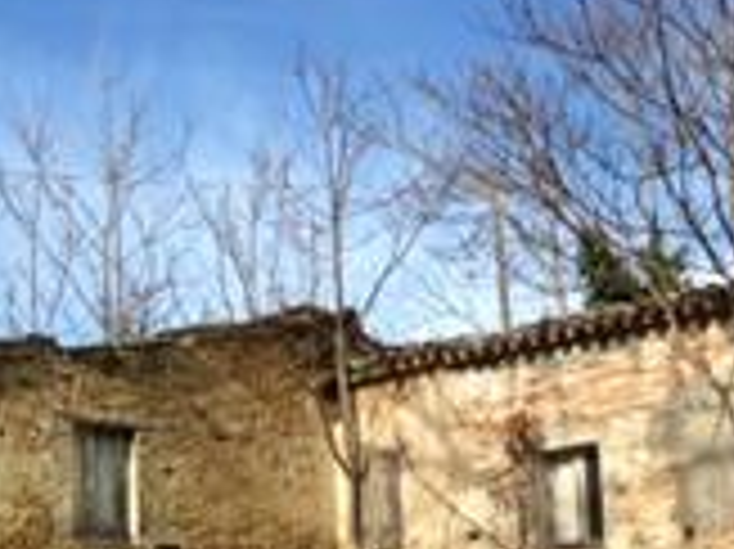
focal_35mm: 81
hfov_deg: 23.7
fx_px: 1716
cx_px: 603
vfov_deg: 17.8
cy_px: 536
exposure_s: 1/1130
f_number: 2.4
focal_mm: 4.12
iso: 50
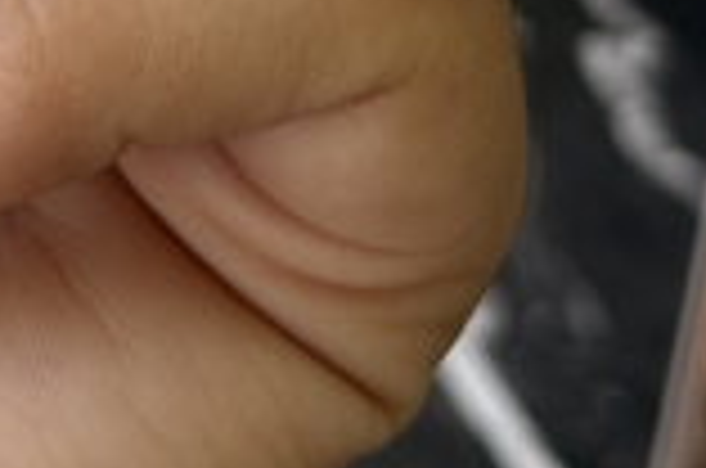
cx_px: -157
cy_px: -529
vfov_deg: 7.1
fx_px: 3601
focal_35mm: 184
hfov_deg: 11.0
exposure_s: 1/121
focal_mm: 5.96
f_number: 1.6
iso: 40
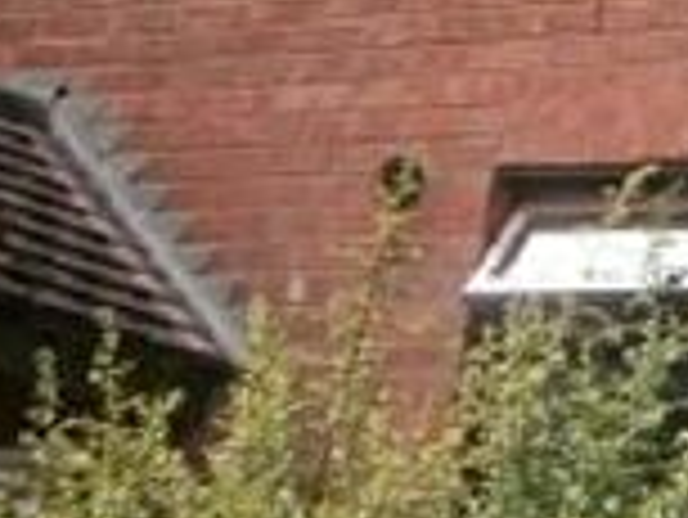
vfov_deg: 12.2
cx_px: 1214
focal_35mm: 119
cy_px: -124
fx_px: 2367
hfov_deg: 14.6
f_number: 2.8
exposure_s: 1/640
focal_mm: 4.7
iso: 80
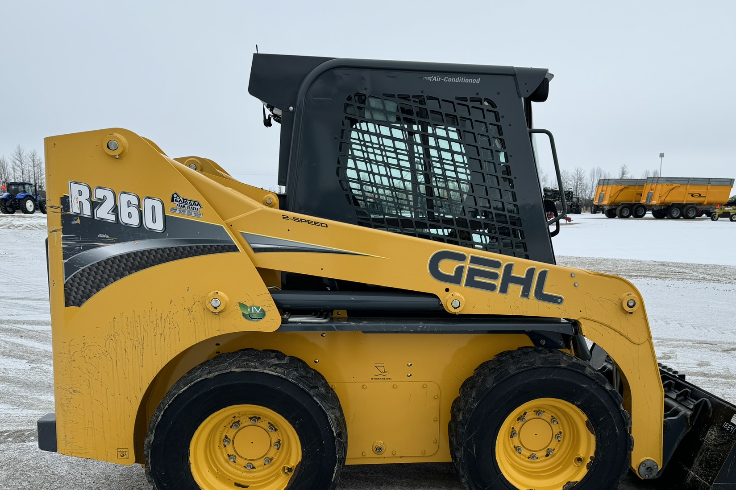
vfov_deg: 41.8
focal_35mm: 31
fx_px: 634
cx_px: 441
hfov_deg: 59.8
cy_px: 322
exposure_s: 1/1059
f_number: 1.78
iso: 80
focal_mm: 6.76
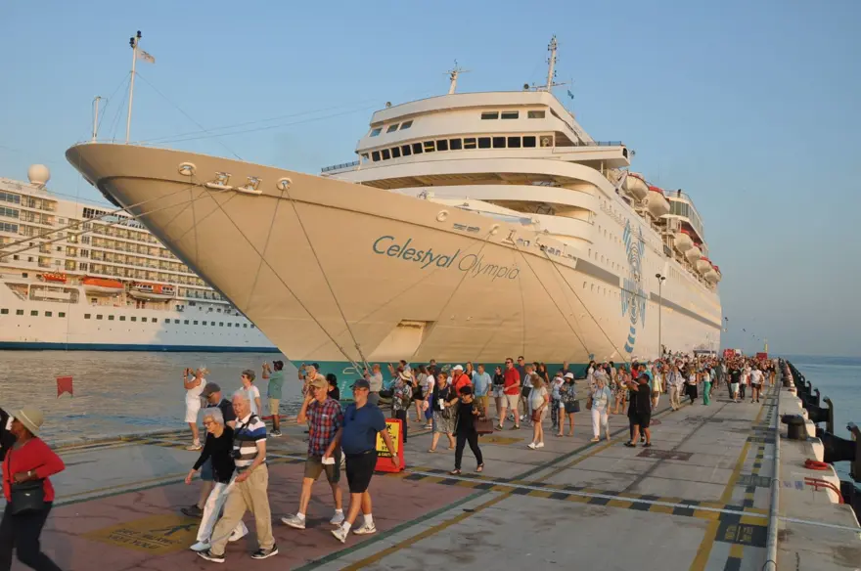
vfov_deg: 43.5
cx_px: 430
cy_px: 286
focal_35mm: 30
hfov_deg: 62.0
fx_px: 716
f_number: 10
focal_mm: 20
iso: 200
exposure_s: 1/100
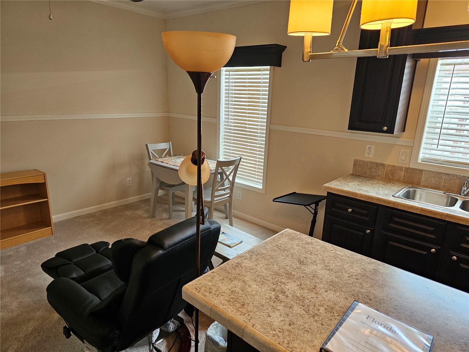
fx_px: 312
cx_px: 234
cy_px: 176
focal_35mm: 23
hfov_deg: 73.9
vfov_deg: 58.9
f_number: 1.7
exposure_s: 1/120
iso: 250
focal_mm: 6.3
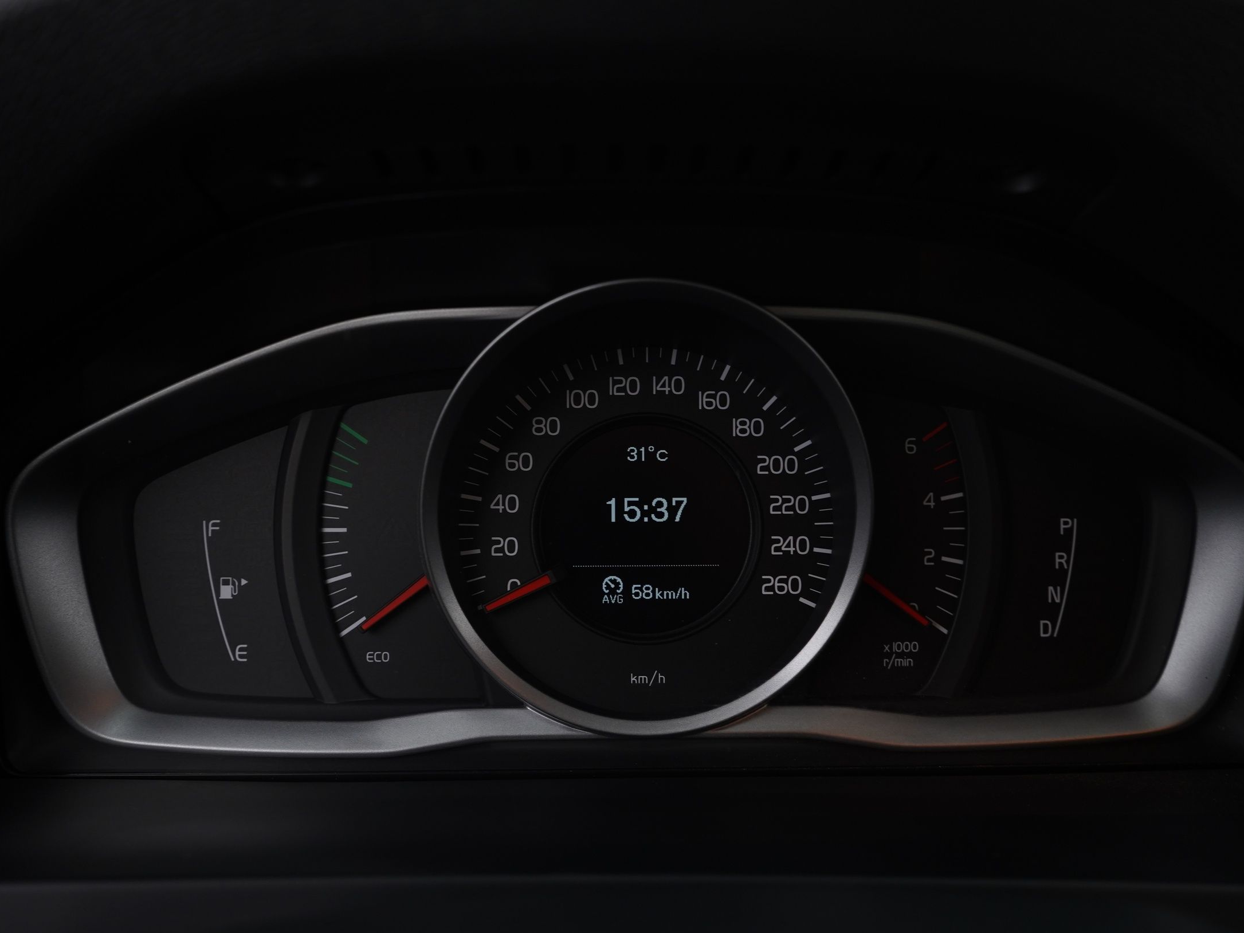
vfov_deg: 45.4
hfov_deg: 58.3
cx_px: 657
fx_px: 1114
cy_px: 469
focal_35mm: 31
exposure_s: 1/8
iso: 800
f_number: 5
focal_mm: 28
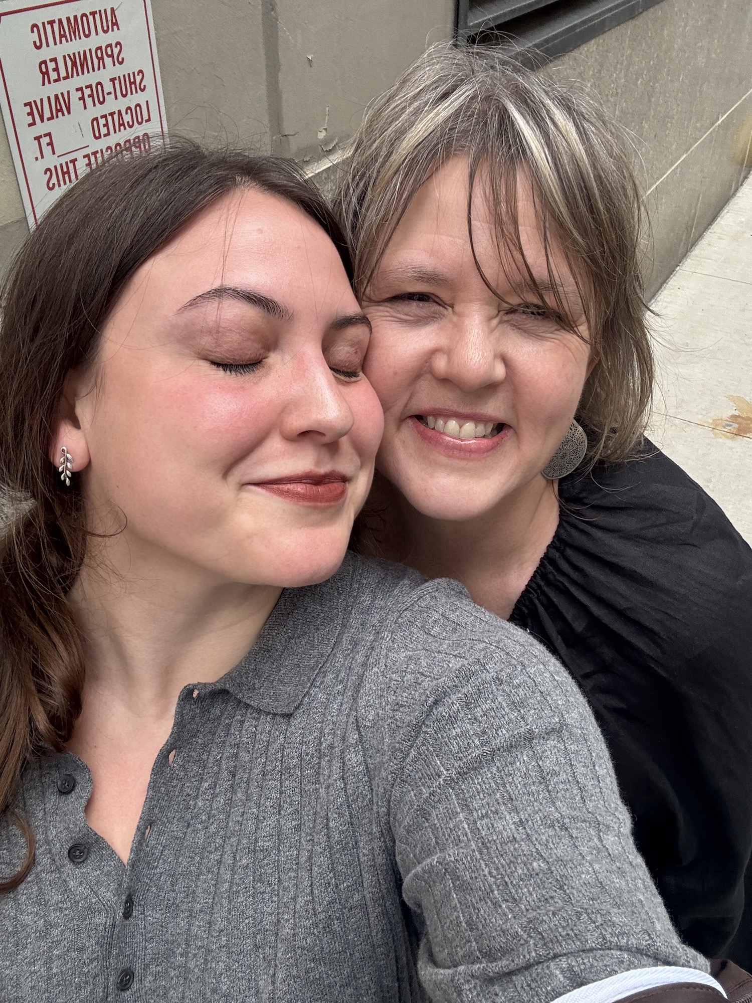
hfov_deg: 46.8
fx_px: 869
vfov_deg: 60.0
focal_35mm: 30
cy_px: 502
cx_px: 376
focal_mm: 2.69
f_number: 1.9
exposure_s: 1/163
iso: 20
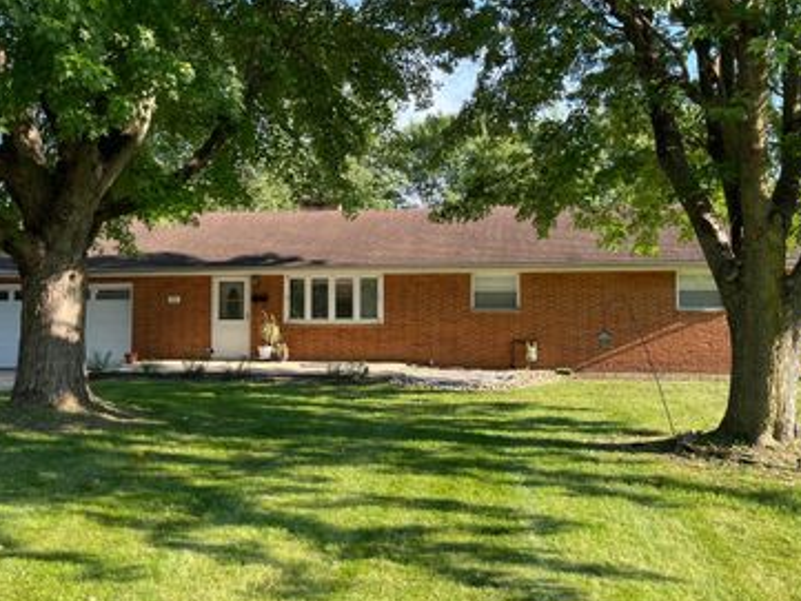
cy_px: 265
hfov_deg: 51.2
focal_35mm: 36
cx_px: 355
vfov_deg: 39.6
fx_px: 833
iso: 50
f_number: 1.6
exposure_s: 1/537
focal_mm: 5.1
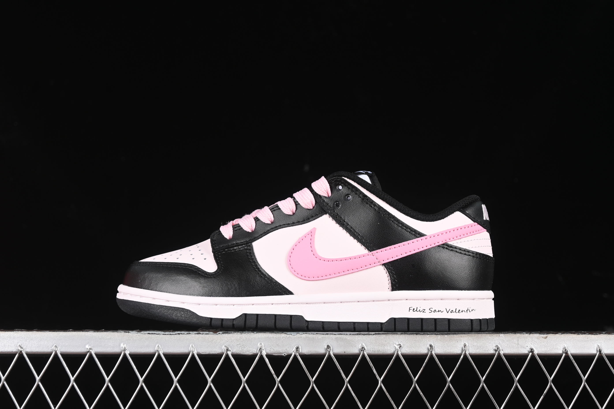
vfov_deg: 18.2
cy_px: 204
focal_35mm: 75
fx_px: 1279
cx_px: 307
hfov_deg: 27.0
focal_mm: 50
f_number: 6.3
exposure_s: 1/60
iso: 160
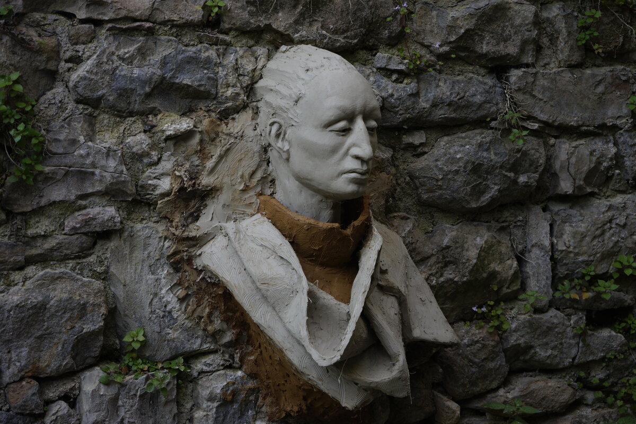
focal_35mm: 70
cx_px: 318
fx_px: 1237
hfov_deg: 28.8
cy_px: 212
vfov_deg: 19.5
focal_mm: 70
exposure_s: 1/80
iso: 640
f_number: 5.6
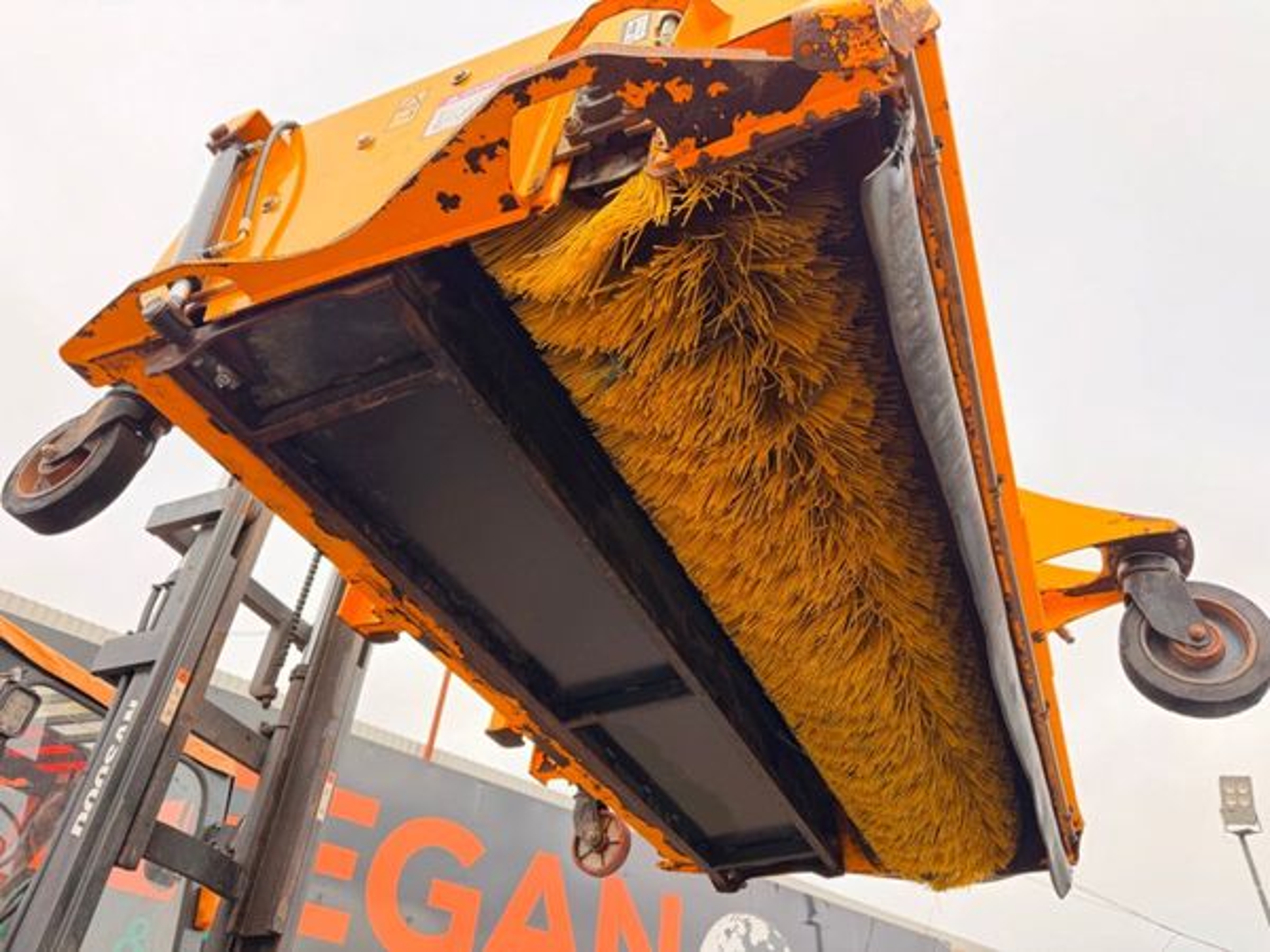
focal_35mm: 24
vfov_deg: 56.8
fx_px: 881
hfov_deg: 71.6
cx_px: 635
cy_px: 476
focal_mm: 6.76
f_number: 1.78
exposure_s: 1/245
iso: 80
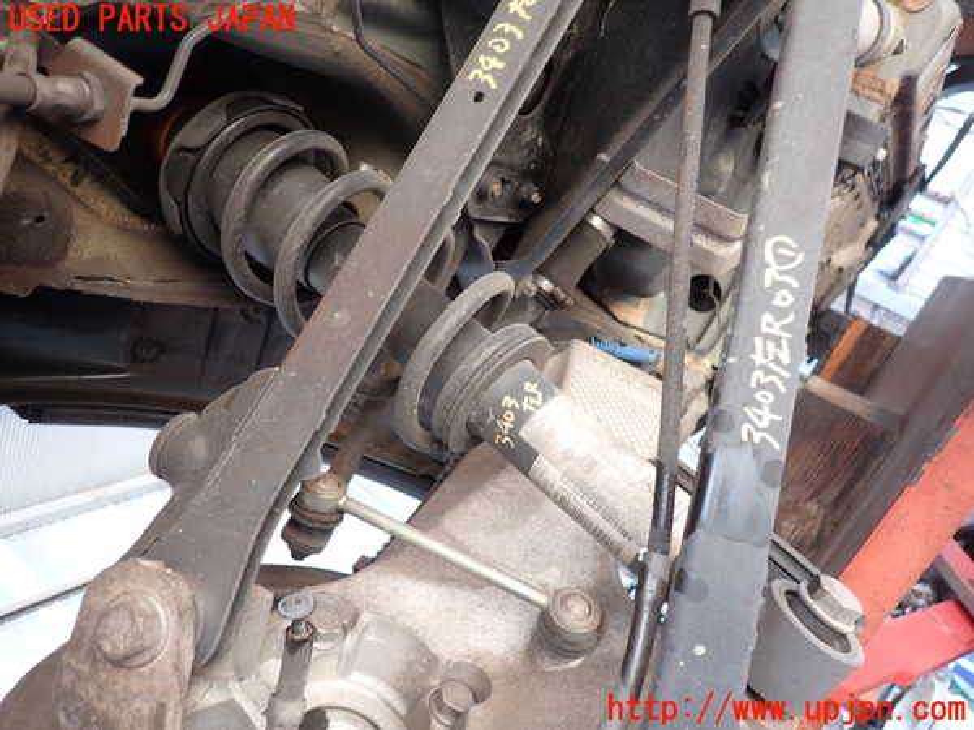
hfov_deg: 69.4
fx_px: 703
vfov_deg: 54.9
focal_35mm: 25
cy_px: 365
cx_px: 487
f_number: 2
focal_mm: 4.5
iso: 200
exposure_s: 1/50
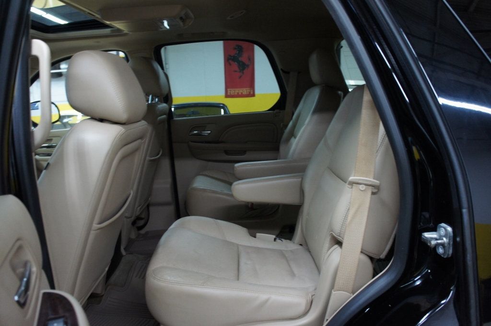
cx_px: 246
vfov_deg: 47.9
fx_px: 368
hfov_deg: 67.4
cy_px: 163
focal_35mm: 27
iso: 800
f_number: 3.5
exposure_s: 1/30
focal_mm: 18
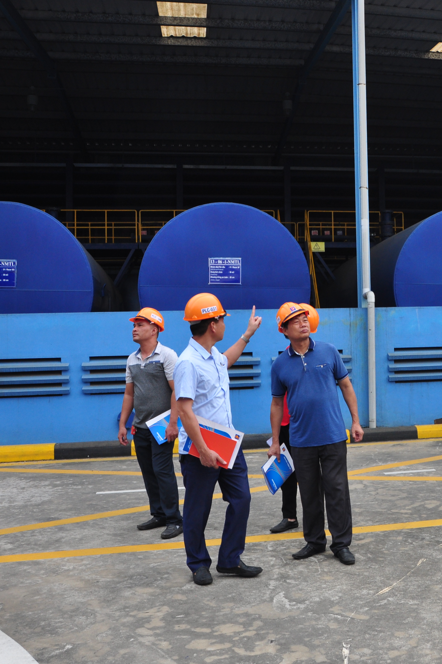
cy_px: 333
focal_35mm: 41
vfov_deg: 47.4
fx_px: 755
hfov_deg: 30.9
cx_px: 411
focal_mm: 18
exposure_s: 1/200
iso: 320
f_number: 9
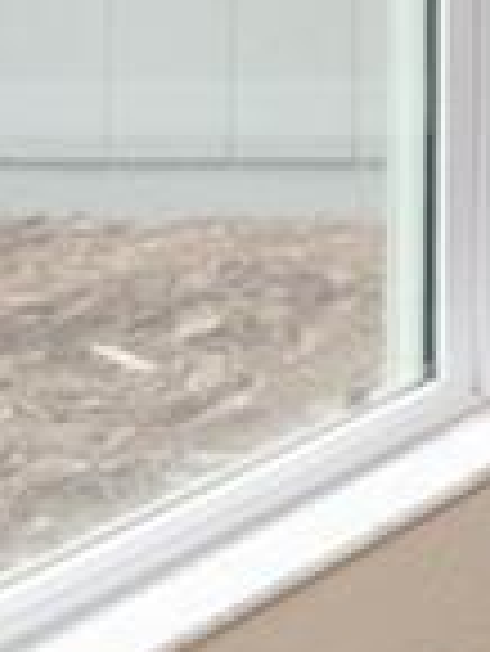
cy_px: -706
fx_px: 2789
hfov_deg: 6.1
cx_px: 2508
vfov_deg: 11.8
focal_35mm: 148
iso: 400
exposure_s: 1/3
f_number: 7.1
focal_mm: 14
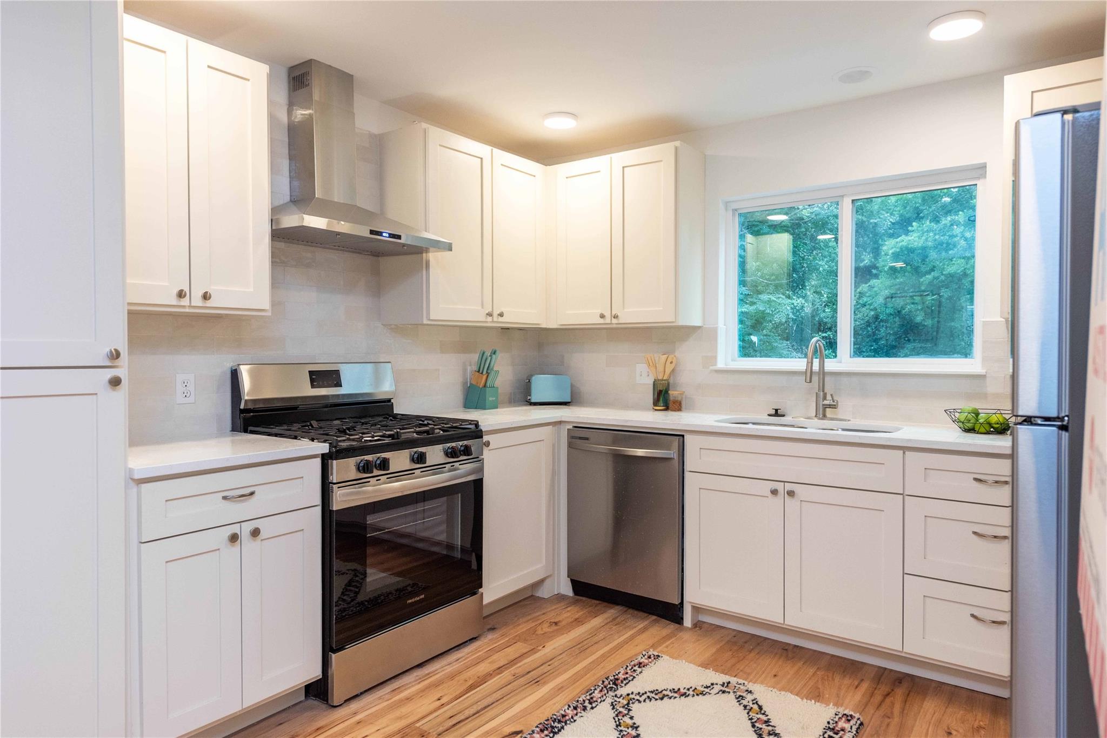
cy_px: 369
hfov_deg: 78.6
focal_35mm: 22
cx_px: 554
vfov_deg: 57.2
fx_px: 677
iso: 800
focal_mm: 22
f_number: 5
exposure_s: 1/100
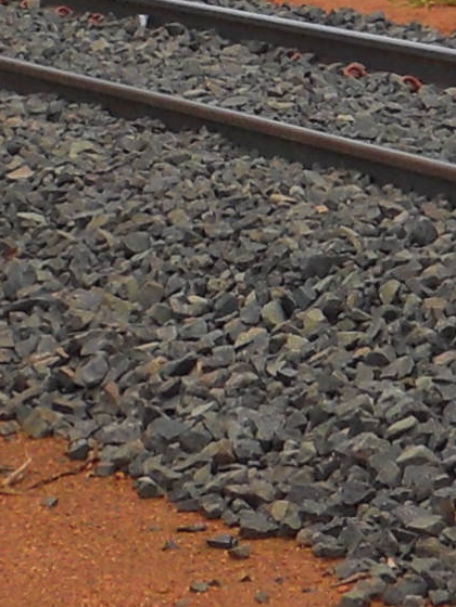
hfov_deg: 5.7
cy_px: -164
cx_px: 701
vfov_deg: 7.6
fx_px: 4514
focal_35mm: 257
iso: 80
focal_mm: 6.4
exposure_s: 1/400
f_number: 6
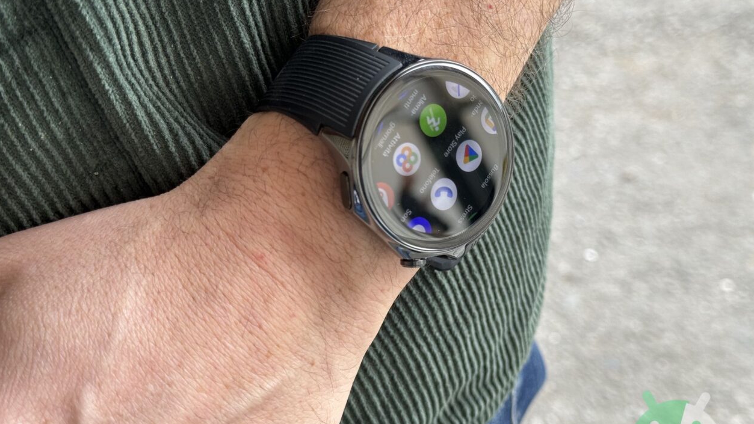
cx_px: 380
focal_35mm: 53
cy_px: 194
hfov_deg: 39.2
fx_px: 1060
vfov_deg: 22.6
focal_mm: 6.86
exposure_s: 1/181
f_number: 1.78
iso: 64
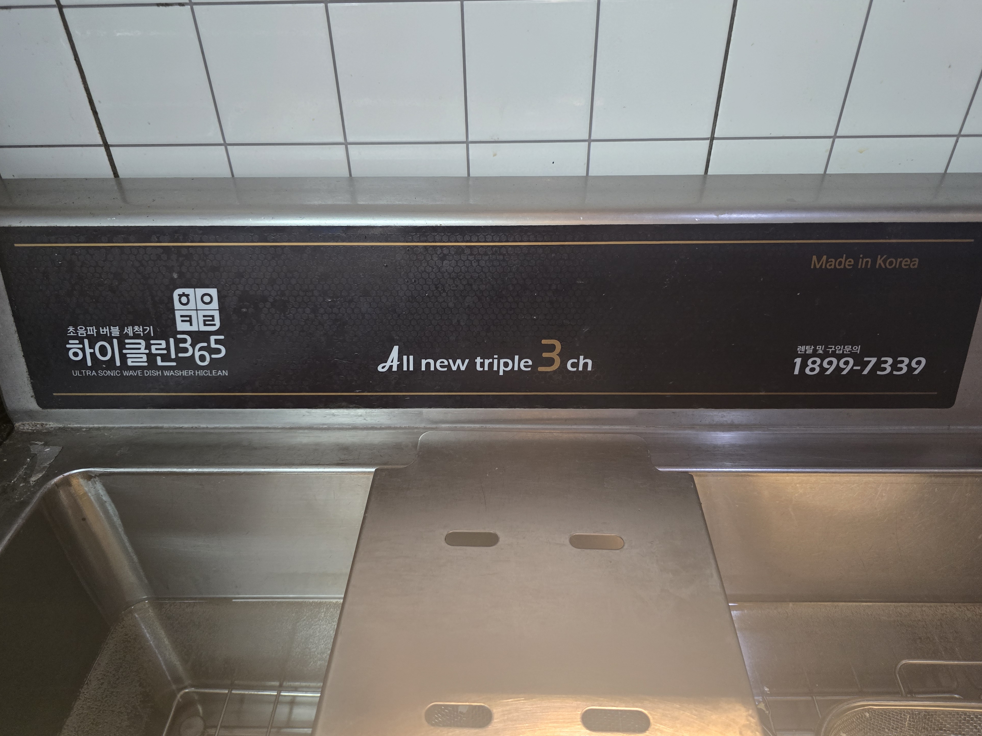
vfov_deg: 56.8
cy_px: 363
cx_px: 491
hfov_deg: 71.6
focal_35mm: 24
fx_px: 681
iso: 1000
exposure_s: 1/120
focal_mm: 6.3
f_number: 1.7
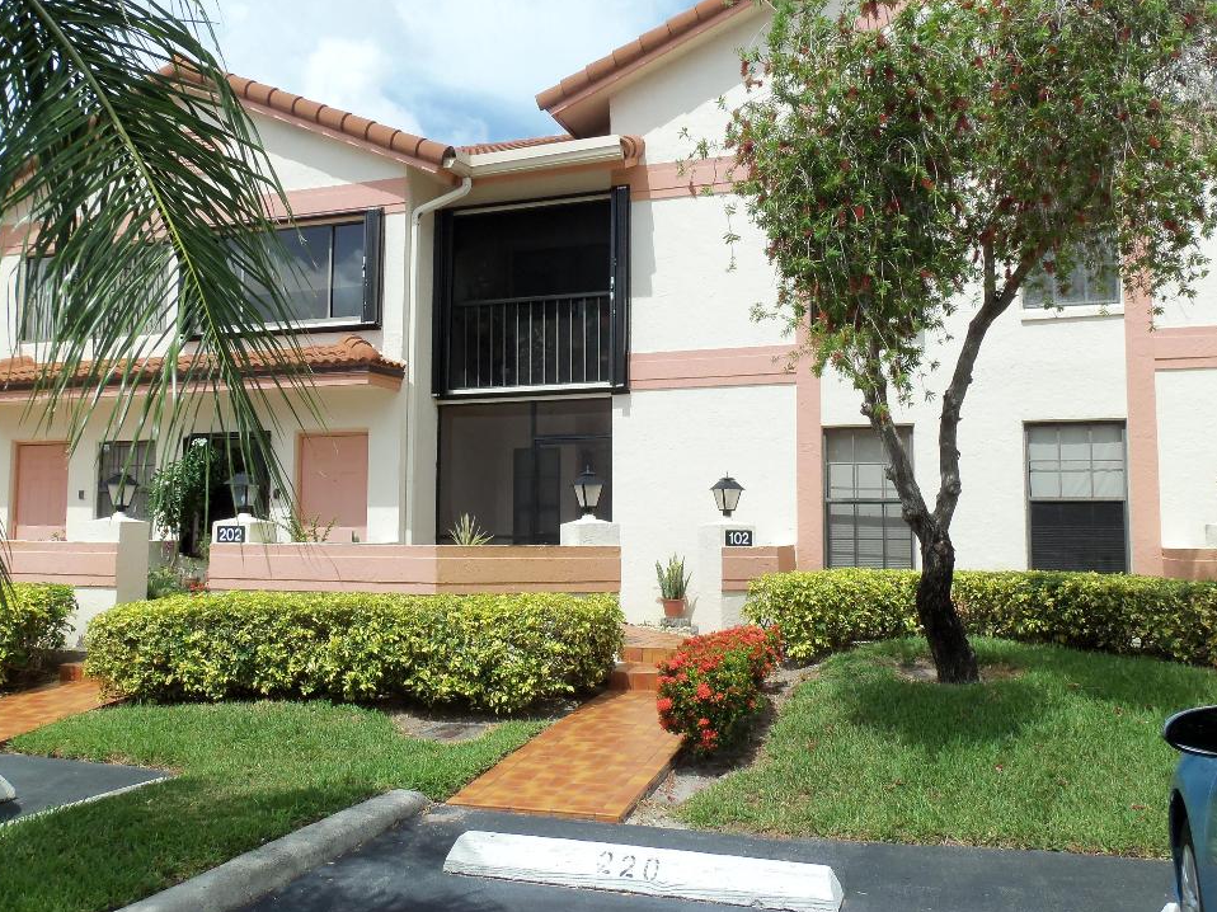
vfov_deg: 45.4
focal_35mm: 31
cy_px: 439
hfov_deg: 58.4
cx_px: 596
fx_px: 1090
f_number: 8.6
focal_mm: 5.2
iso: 80
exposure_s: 1/160
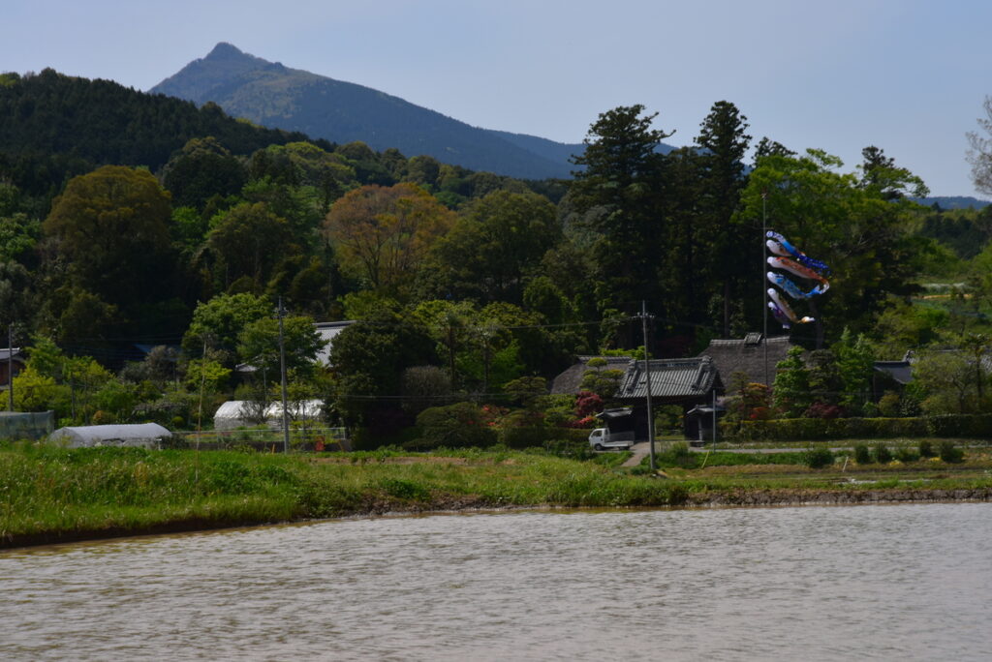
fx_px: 2343
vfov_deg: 16.1
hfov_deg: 23.9
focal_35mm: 85
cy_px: 331
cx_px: 496
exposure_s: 1/160
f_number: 16
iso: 400
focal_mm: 85
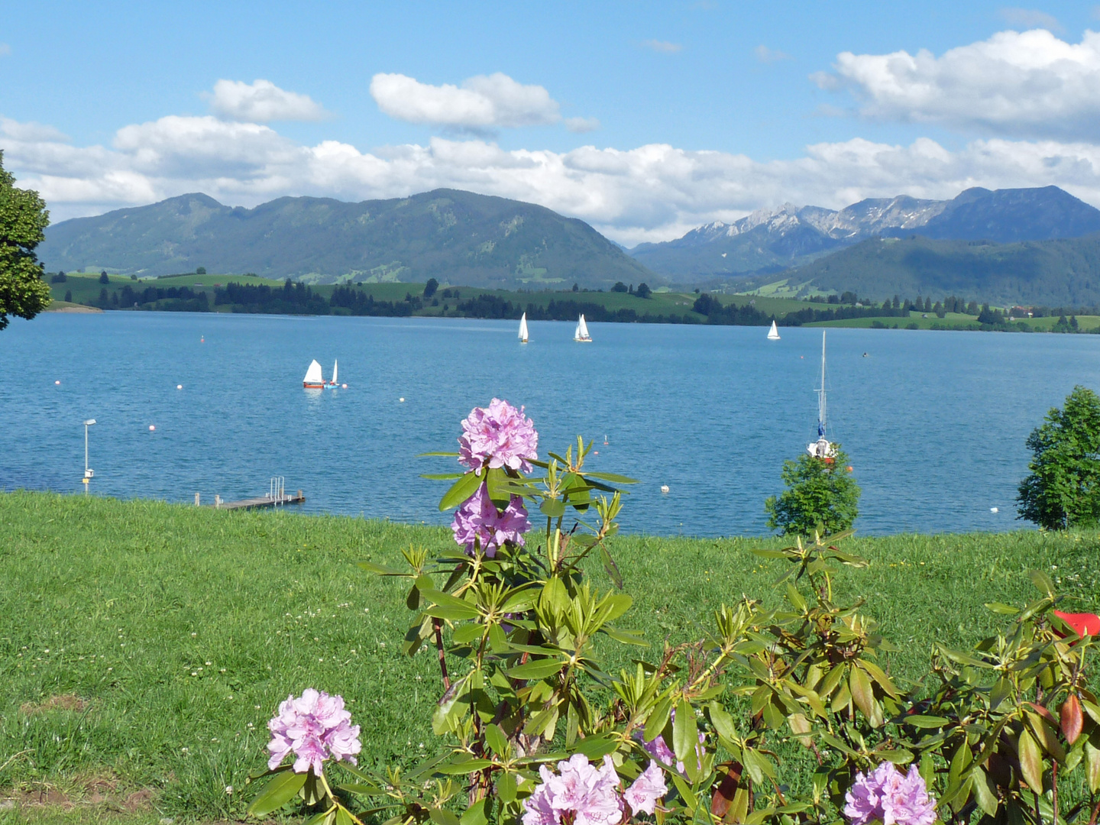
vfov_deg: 32.2
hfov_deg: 42.1
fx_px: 1430
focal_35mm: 45
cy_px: 412
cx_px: 550
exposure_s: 1/250
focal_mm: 5.6
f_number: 5.6
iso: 100
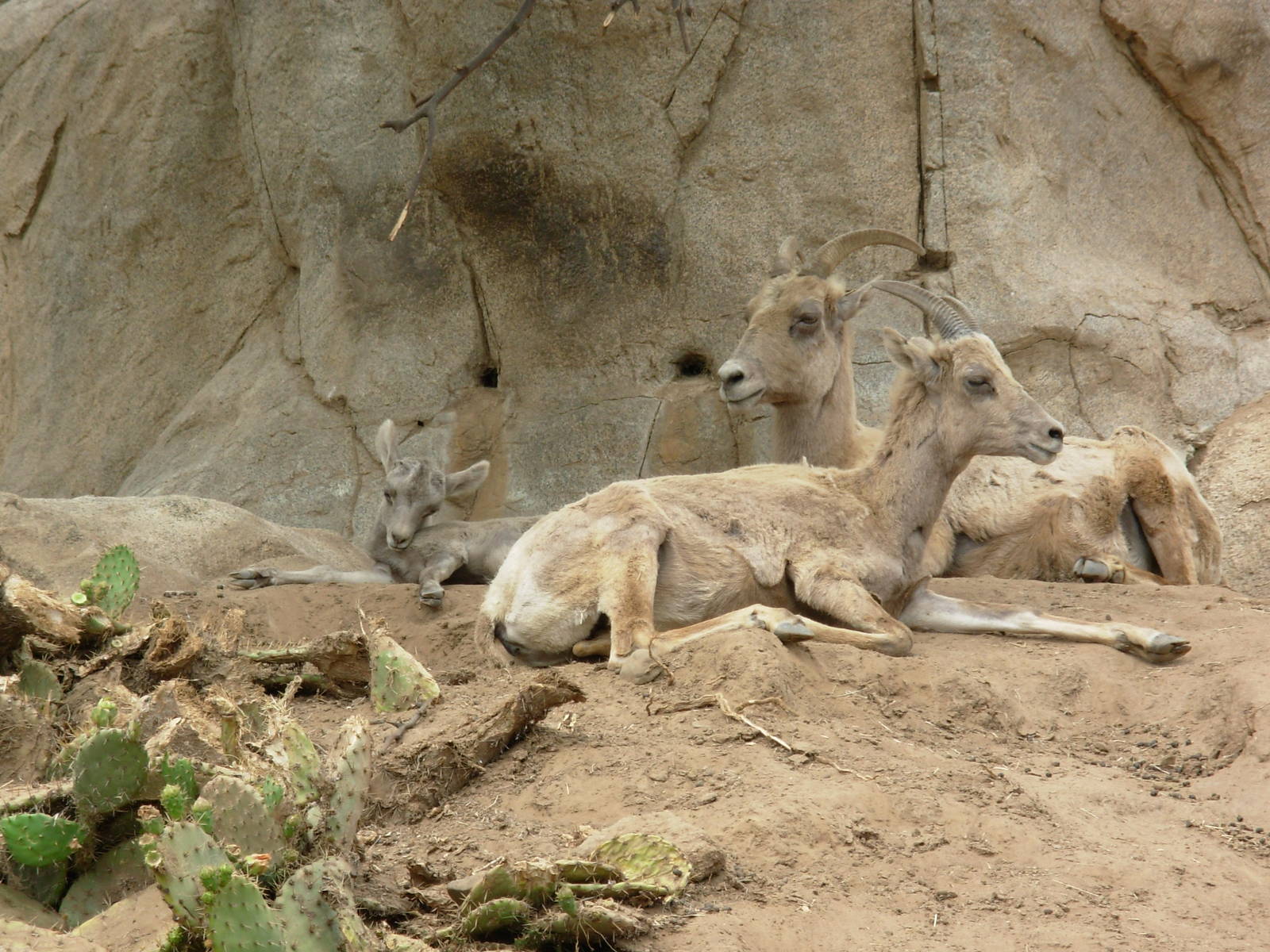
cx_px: 635
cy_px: 476
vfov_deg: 7.8
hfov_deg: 10.4
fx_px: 6971
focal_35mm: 190
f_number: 5
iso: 50
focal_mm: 31.4
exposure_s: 1/235
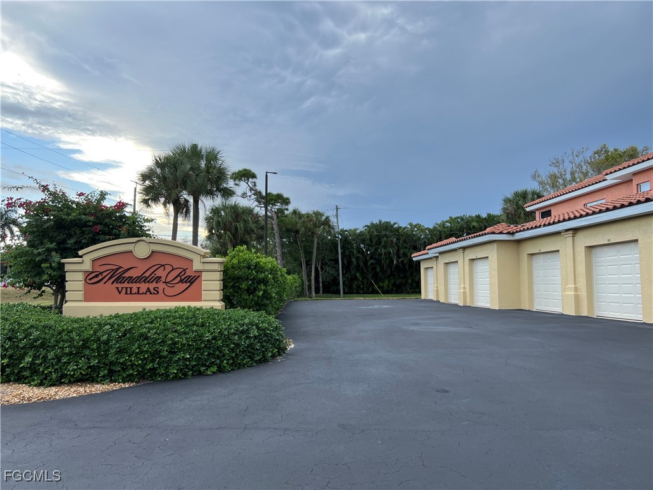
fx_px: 490
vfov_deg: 53.1
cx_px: 326
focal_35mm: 26
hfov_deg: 67.3
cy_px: 245
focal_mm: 5.7
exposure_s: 1/866
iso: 50
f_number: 1.5
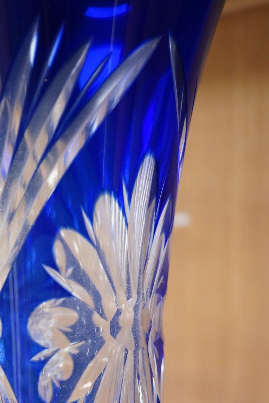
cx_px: 80
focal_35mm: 77
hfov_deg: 17.7
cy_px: 340
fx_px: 863
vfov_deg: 25.7
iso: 2500
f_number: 5.6
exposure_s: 1/160
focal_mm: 30
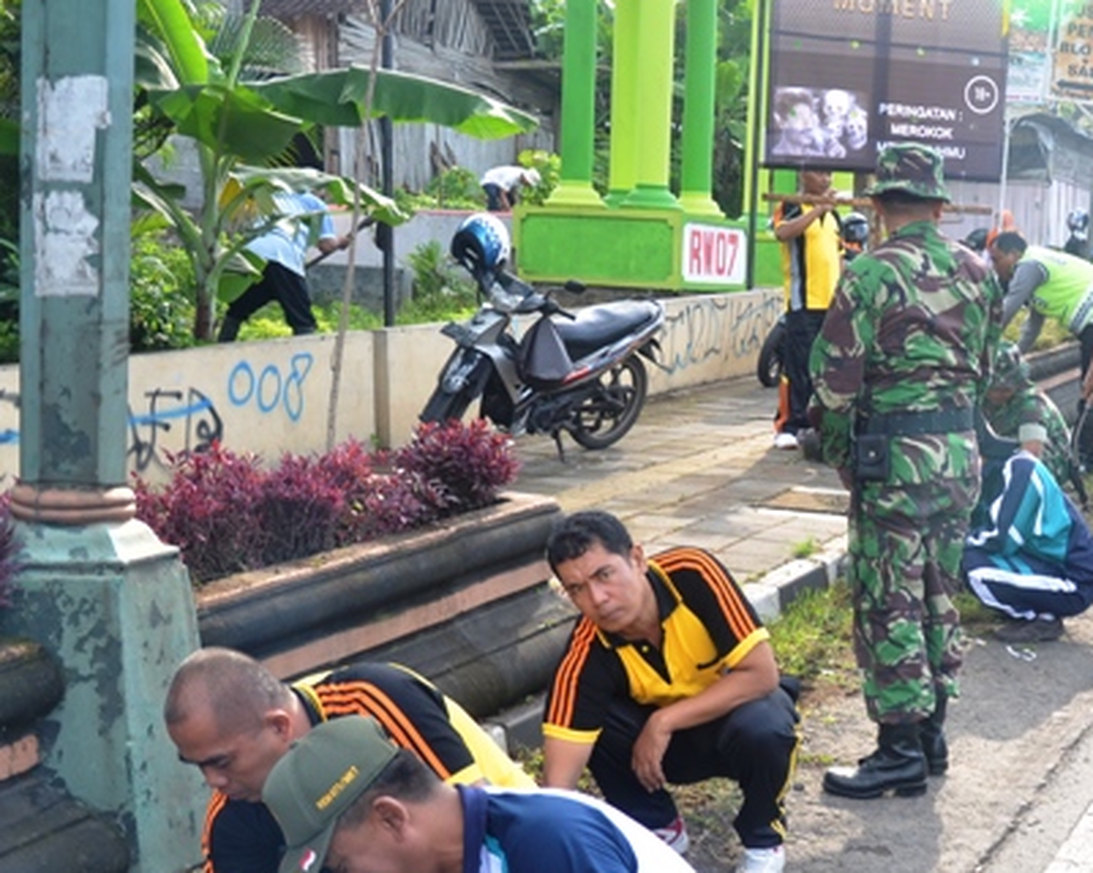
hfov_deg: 30.7
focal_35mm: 59
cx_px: 959
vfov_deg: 25.7
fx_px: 1905
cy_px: 584
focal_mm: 21
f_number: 4
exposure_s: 1/100
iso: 100
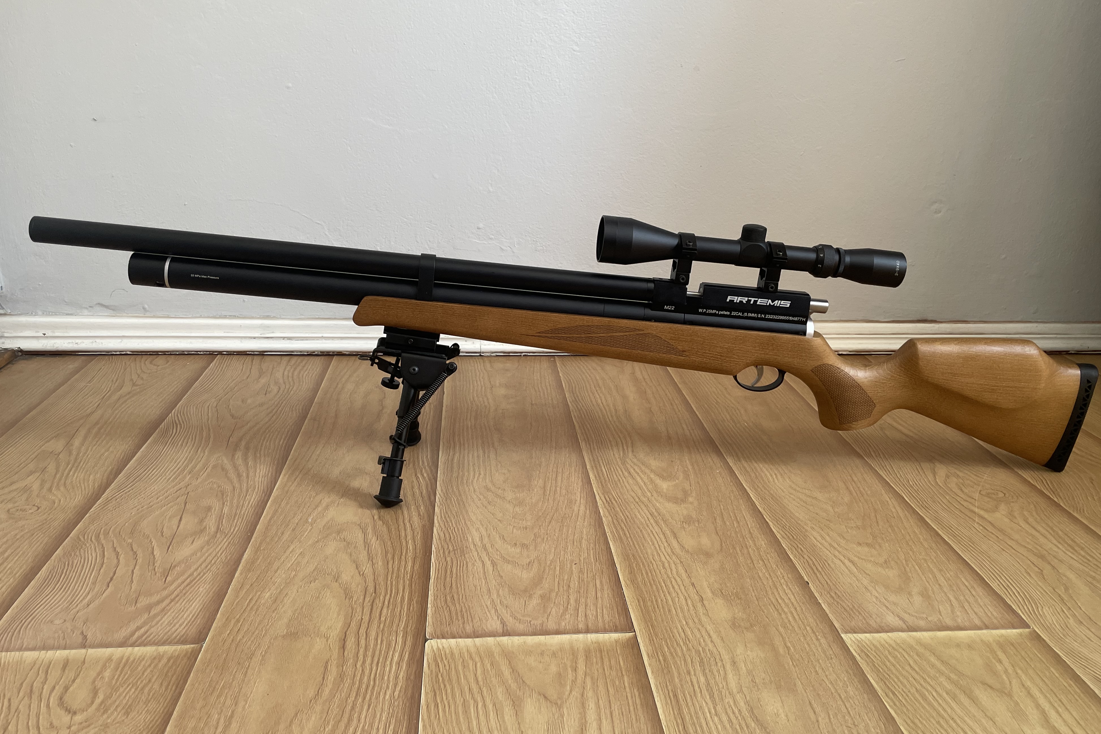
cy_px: 372
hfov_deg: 65.5
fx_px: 856
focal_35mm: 28
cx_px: 556
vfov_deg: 46.4
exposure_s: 1/121
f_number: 1.6
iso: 125
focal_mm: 4.2
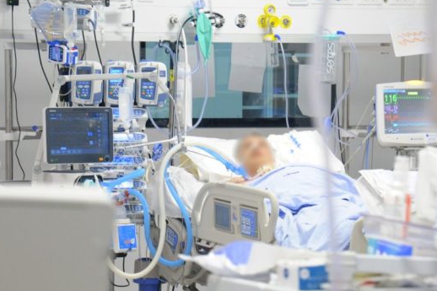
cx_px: 261
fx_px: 2160
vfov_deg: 7.7
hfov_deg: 11.5
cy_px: 154
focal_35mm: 178
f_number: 8
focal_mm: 120
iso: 2500
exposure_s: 1/40
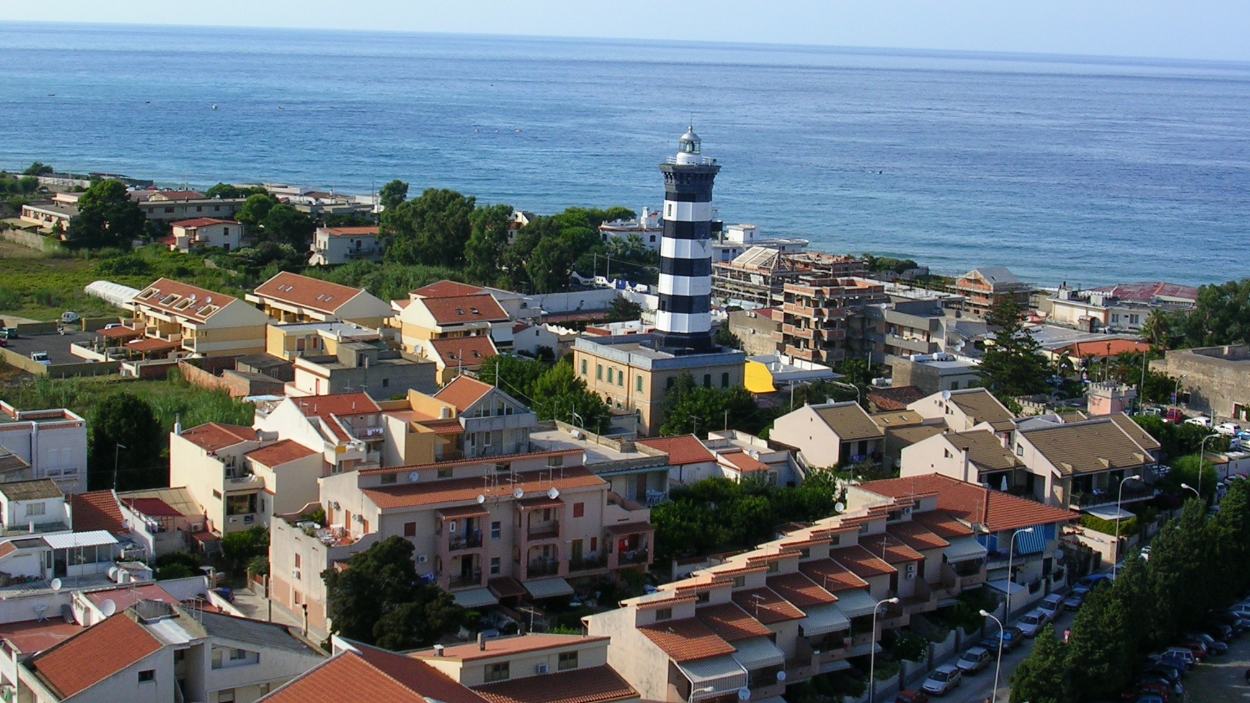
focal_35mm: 62
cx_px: 629
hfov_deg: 33.8
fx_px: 2055
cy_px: 257
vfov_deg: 19.4
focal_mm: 8.5
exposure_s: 1/156
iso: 50
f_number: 6.6
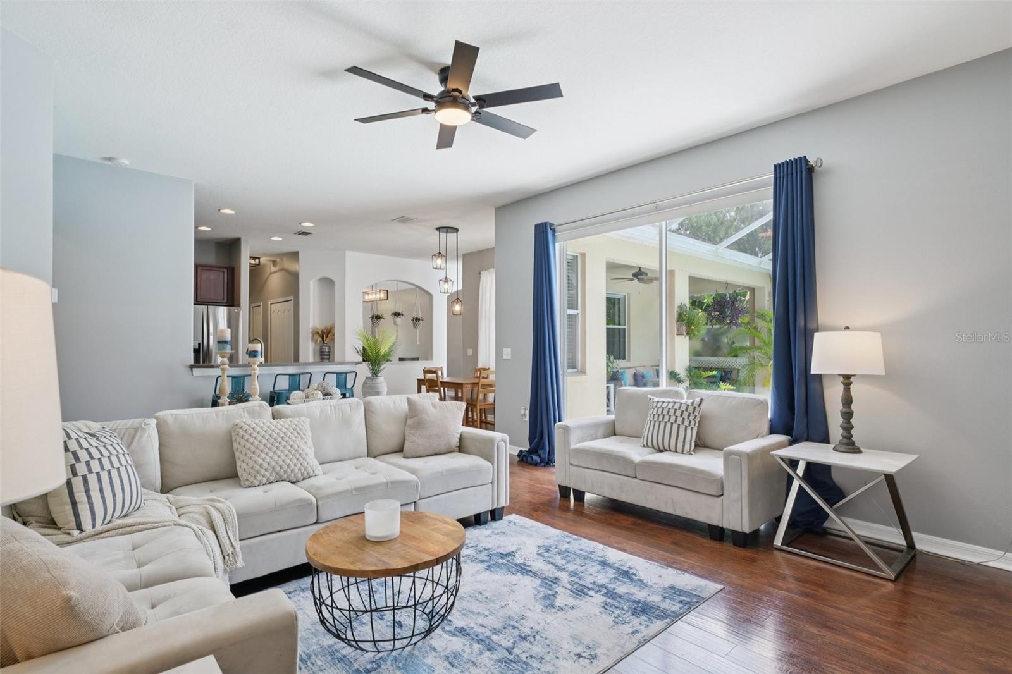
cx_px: 506
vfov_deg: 67.4
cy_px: 337
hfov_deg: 90.0
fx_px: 506
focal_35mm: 18
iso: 400
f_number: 8
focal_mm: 18
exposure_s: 1/60
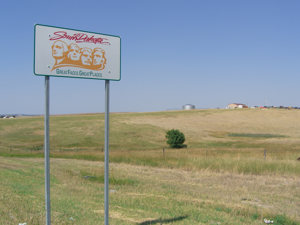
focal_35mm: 40
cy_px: 113
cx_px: 149
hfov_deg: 46.8
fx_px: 347
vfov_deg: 36.0
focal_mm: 7.9
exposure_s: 1/1000
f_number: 4
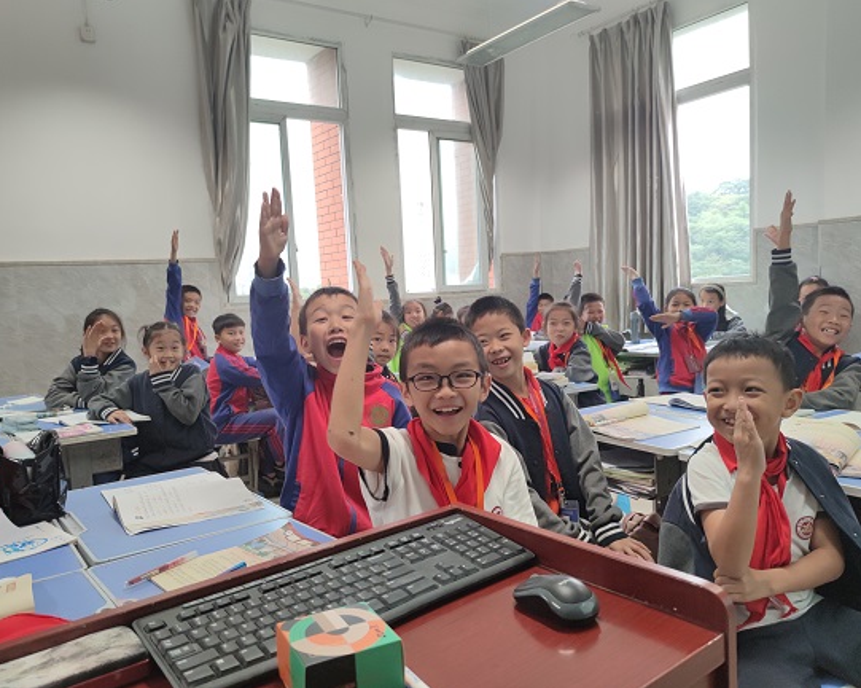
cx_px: 411
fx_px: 662
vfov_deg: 54.9
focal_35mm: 26
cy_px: 355
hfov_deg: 66.0
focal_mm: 6.72
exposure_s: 1/120
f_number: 1.69
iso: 102
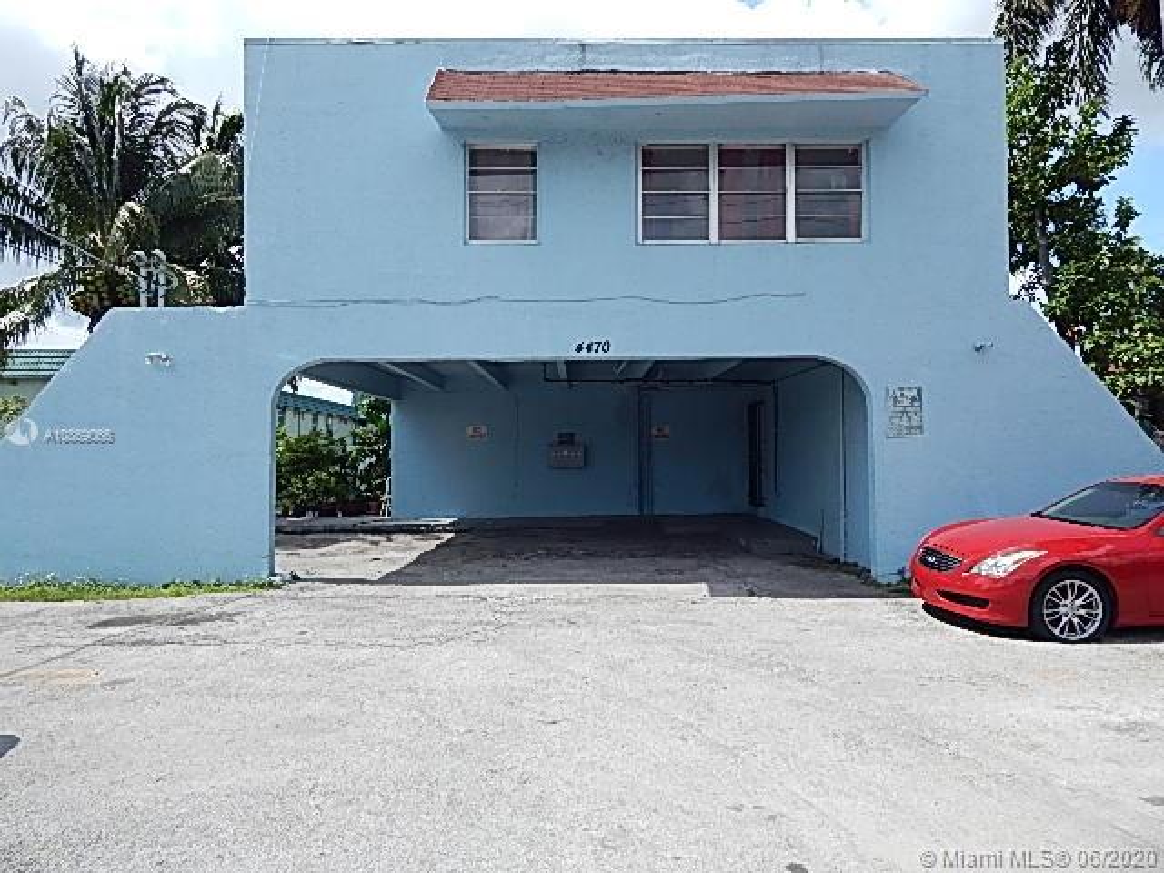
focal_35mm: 23
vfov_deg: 58.9
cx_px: 582
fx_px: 773
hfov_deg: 73.9
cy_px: 436
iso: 125
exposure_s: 1/400
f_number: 6
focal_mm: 4
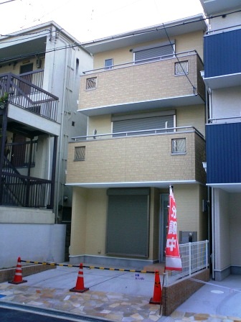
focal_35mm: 37
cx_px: 120
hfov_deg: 38.7
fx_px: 343
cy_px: 161
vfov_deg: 50.1
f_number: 3.5
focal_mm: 5.6
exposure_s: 1/100
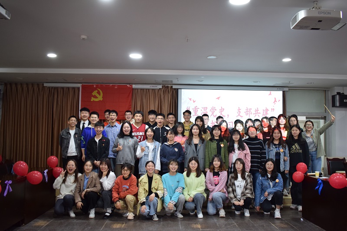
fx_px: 318
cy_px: 116
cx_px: 174
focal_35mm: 33
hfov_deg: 57.2
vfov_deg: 40.0
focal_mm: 22
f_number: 3.8
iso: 800
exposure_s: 1/30
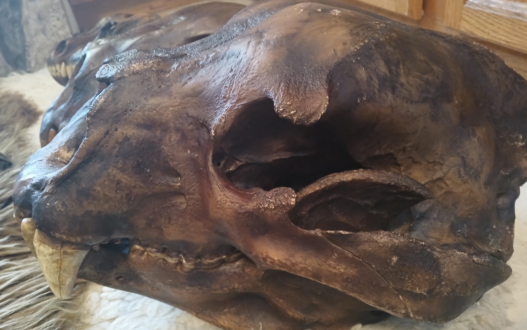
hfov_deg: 66.5
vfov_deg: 44.3
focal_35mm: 28
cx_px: 260
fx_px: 402
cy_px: 198
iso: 640
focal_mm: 3.98
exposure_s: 1/20
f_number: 1.8
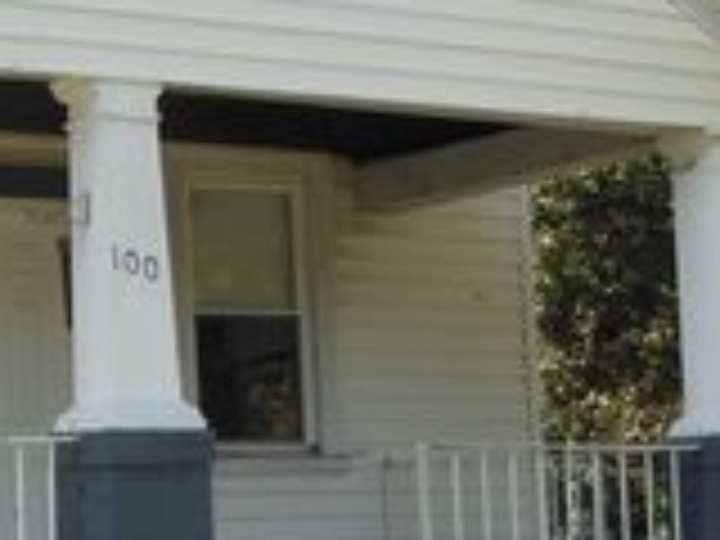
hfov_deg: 17.7
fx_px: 2205
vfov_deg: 14.0
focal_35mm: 106
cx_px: -122
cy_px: 322
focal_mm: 6
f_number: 3.9
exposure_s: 1/500
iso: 125
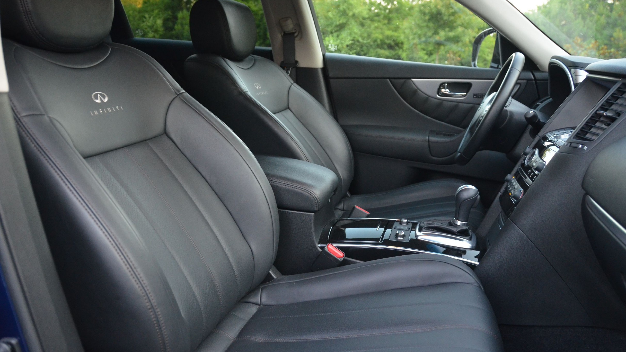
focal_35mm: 29
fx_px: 481
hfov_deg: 66.1
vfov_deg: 40.2
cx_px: 310
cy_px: 187
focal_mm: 18
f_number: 3.5
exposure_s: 1/125
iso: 1600
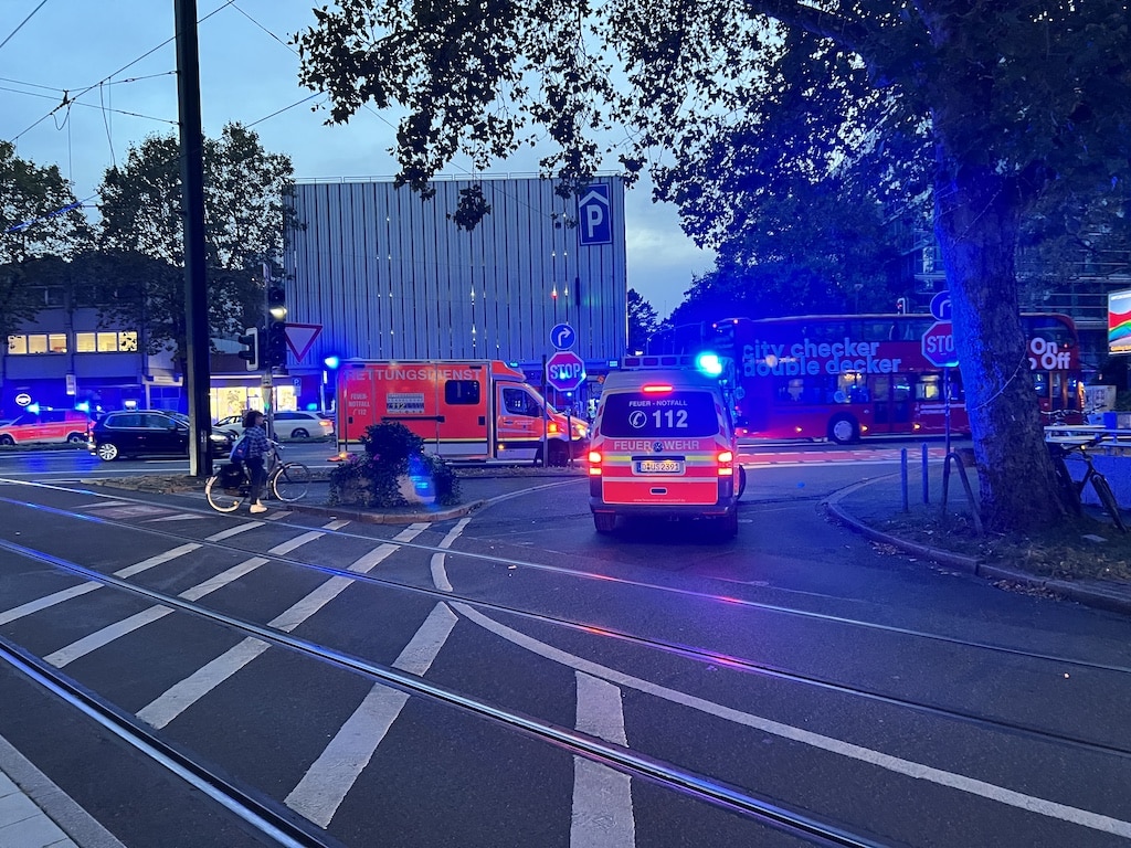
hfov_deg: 67.3
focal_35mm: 26
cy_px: 424
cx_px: 566
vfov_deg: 53.1
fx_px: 849
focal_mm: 5.7
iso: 500
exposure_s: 1/50
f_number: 1.5
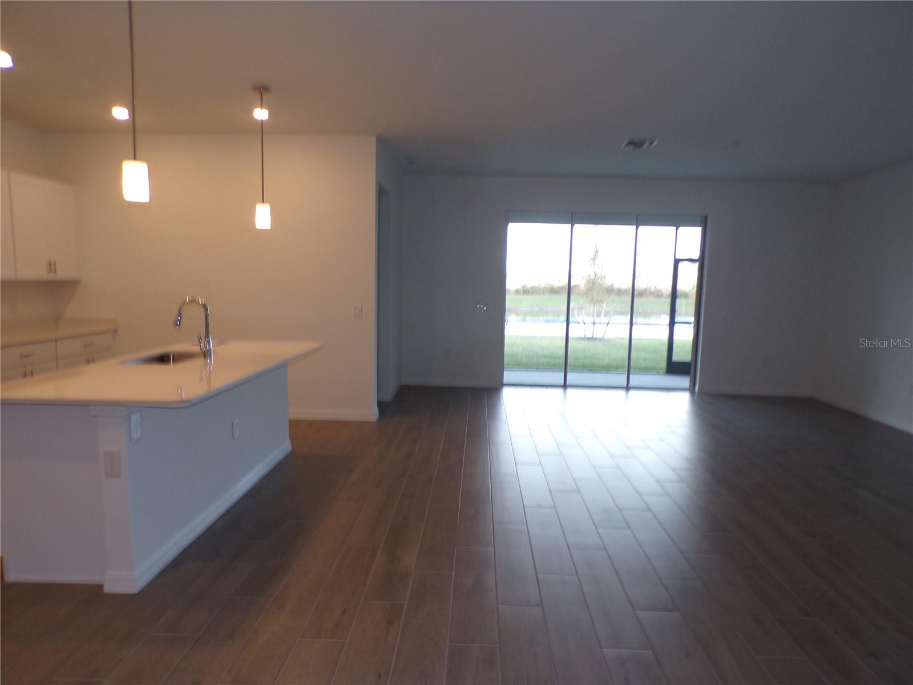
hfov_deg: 71.6
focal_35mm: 24
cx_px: 456
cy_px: 342
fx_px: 633
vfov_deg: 56.8
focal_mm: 4.3
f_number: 3
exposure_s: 1/38
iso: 100
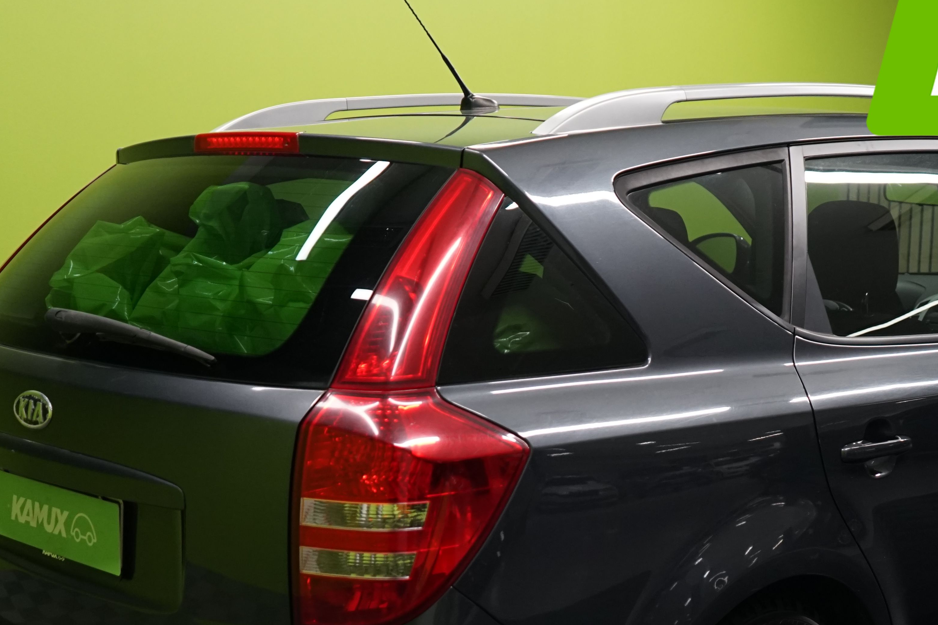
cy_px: 525
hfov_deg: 35.2
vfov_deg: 23.7
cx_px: 639
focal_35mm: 56
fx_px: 1459
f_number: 4
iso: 1250
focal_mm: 29
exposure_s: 1/50
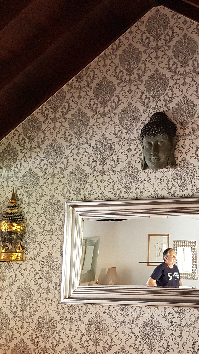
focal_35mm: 49
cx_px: 224
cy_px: 210
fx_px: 460
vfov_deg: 41.9
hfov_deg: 22.9
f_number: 1.7
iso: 200
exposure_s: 1/25
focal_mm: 4.2
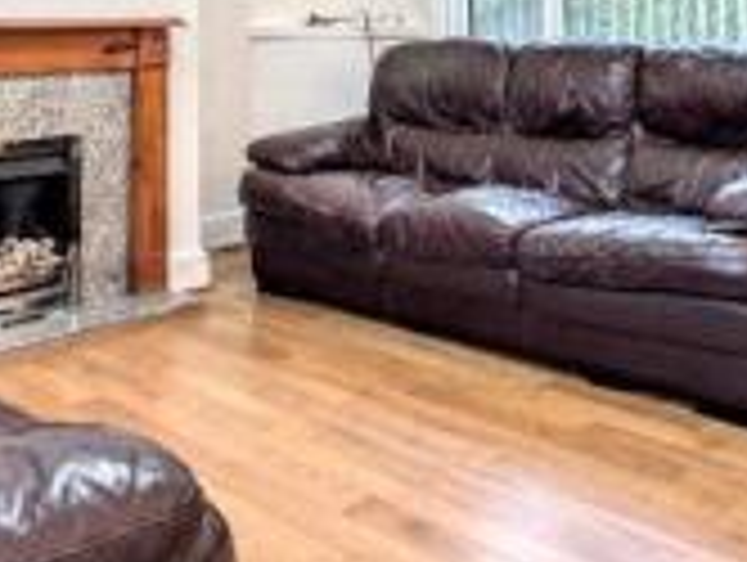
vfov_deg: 30.6
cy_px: -61
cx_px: 351
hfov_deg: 44.7
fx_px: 908
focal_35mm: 42
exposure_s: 1/23.6
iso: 53
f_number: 1.7
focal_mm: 2.02
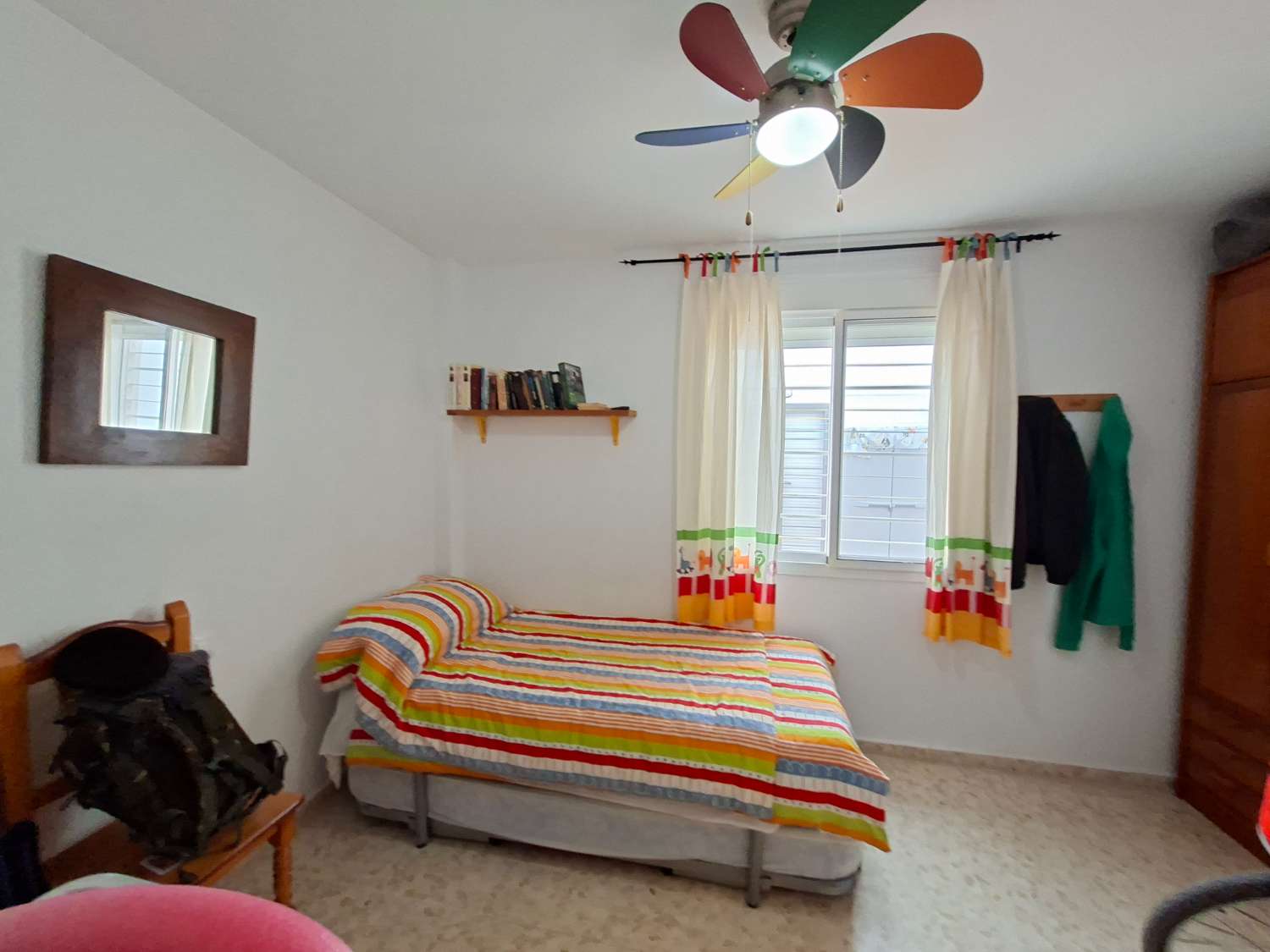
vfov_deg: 89.9
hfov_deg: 106.2
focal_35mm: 13
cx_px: 635
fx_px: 477
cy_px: 476
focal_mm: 1.74
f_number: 2.2
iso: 250
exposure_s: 1/24
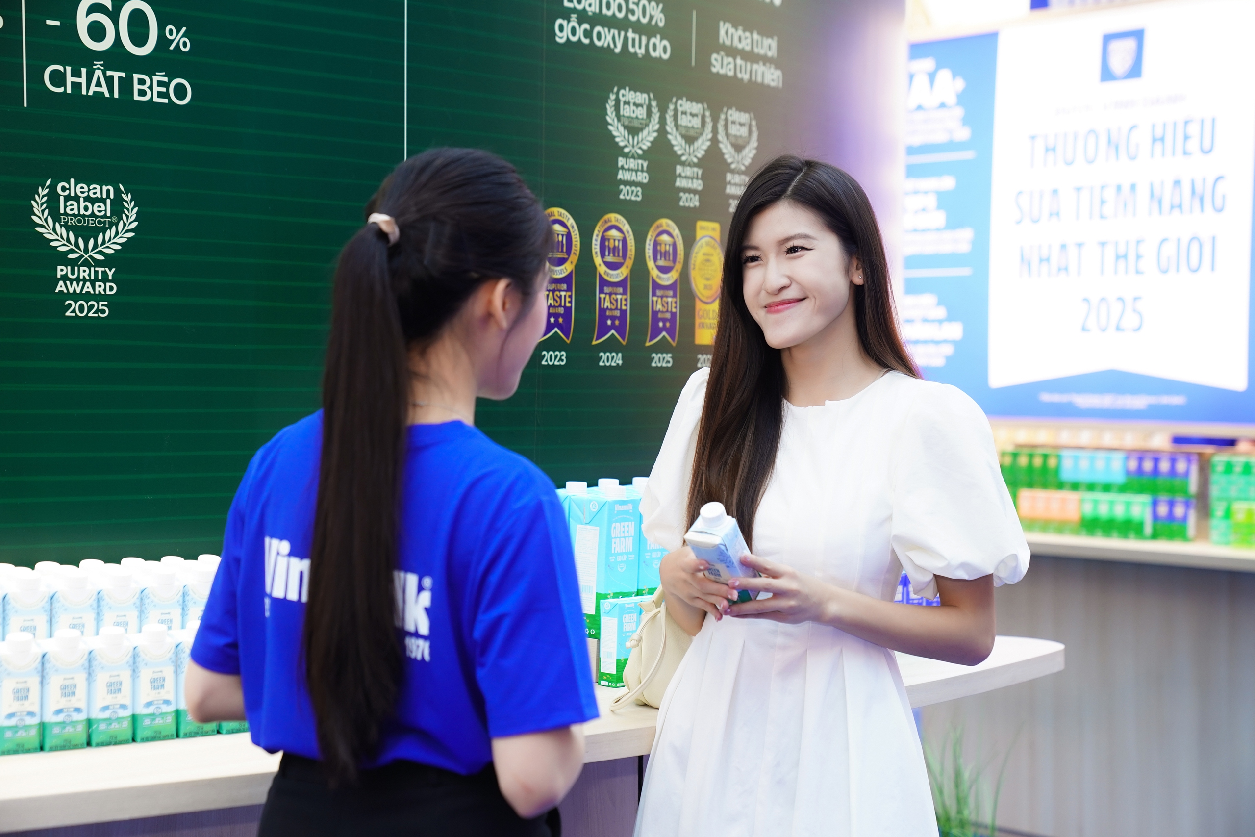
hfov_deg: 30.1
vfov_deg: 20.3
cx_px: 628
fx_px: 2336
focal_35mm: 67
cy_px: 418
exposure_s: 1/160
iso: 640
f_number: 3.5
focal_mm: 67
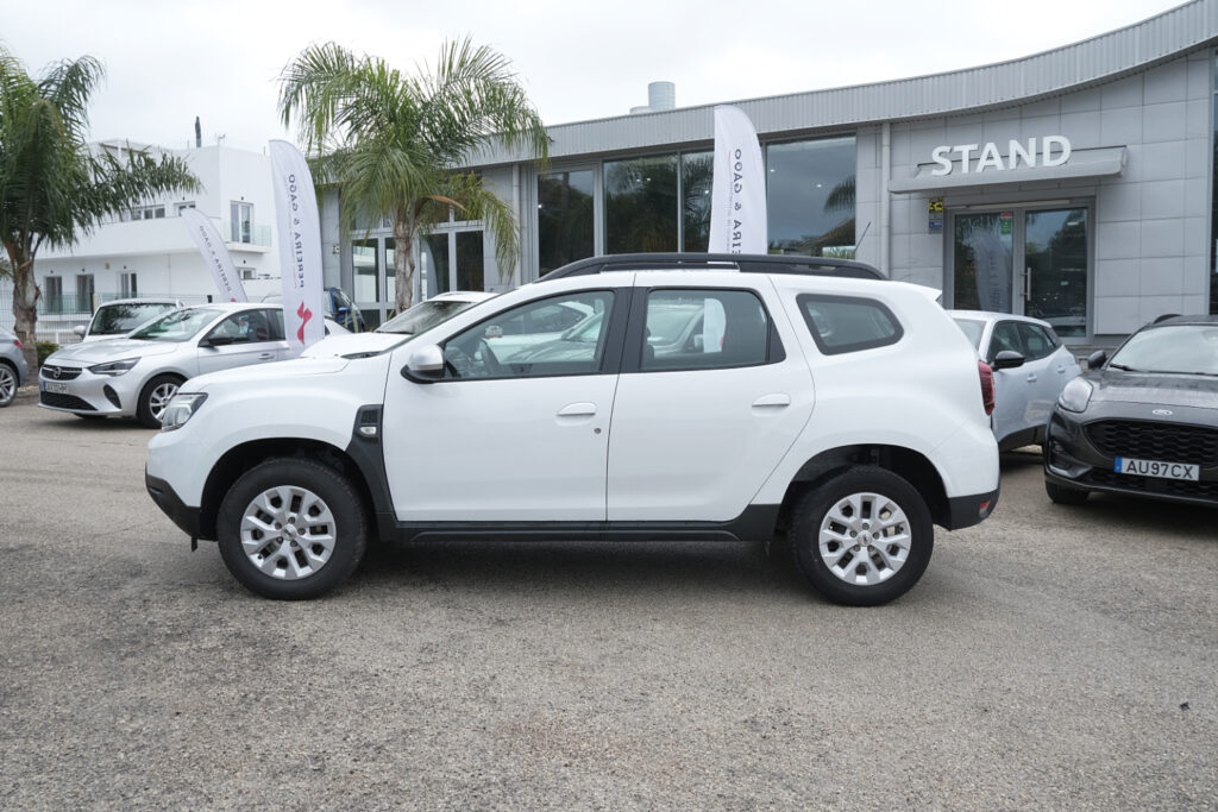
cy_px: 406
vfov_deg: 43.6
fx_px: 1015
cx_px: 609
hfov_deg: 61.9
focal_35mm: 30
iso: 160
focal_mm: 19.7
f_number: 9
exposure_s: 1/80
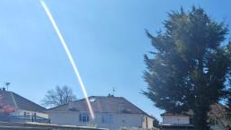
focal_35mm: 32
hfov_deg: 51.7
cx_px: 219
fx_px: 196
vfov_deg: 31.7
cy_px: 148
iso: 50
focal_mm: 1.82
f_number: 2
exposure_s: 1/1100
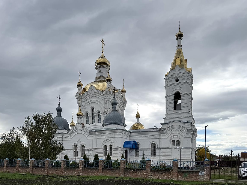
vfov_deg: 54.9
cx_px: 127
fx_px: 178
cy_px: 96
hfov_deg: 69.4
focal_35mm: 25
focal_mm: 6.76
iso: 80
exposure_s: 1/7092
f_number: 1.78
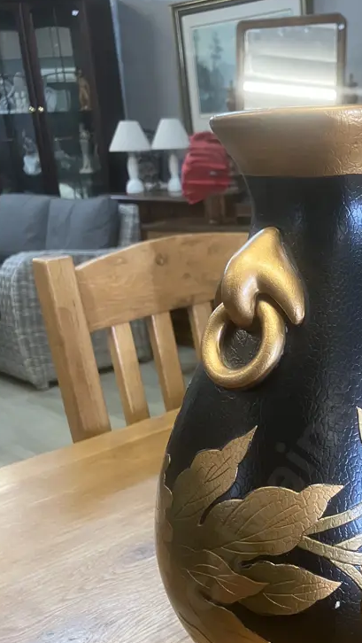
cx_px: 330
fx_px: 733
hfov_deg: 26.7
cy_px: 422
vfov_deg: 46.7
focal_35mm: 43
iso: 125
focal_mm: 3.99
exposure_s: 1/50
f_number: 1.8
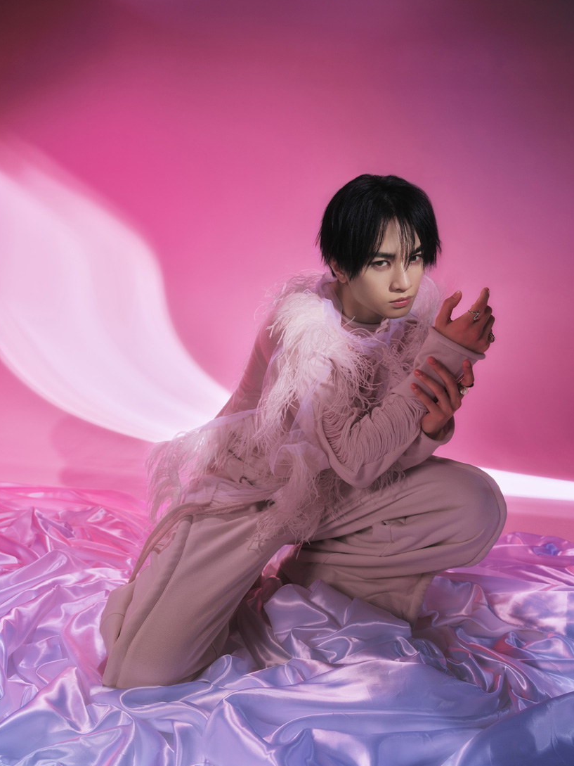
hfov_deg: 53.1
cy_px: 382
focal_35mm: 26
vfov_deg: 67.3
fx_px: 575
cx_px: 295
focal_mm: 32
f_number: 8
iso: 200
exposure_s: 1/125
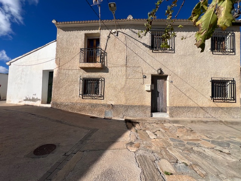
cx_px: 120
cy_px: 90
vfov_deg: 89.9
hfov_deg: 106.2
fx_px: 91
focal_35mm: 13
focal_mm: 1.57
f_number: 1.8
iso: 32
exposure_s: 1/3311
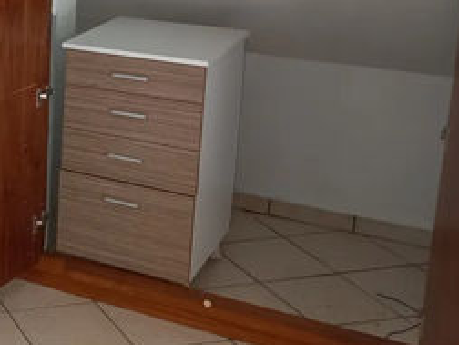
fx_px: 928
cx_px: -147
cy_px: 27
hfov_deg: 24.1
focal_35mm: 70
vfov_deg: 20.5
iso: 125
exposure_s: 1/60
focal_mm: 4.6
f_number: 2
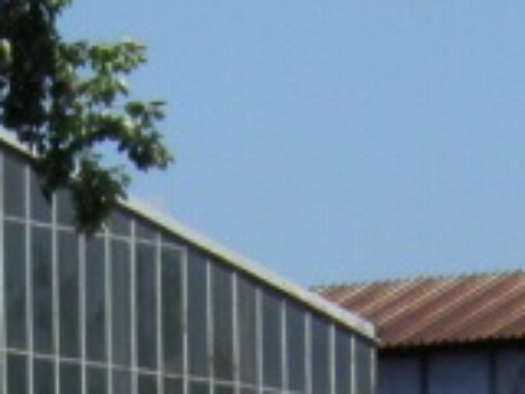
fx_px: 6355
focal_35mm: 419
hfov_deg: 4.7
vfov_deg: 3.5
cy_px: 905
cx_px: 154
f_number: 5.6
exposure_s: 1/400
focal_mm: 15.2
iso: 50
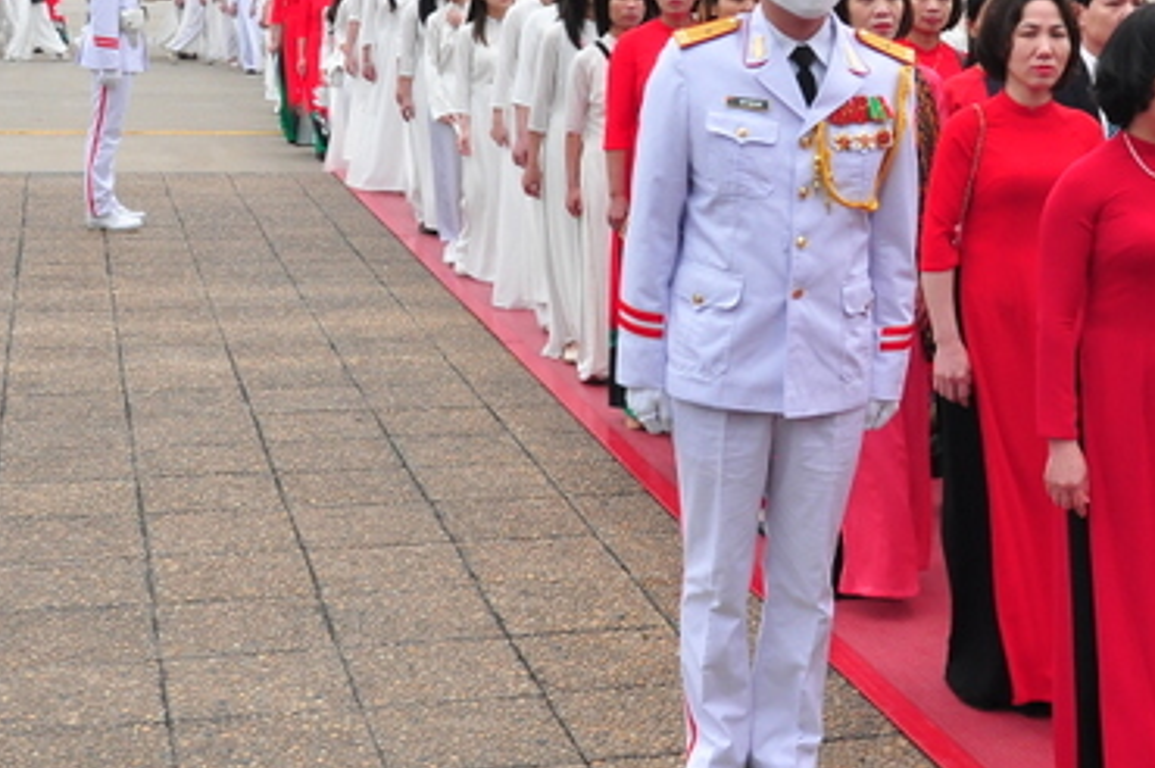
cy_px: 219
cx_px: 843
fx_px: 2182
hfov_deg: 29.3
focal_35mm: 68
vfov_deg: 19.8
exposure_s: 1/160
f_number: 7.1
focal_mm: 21
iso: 800
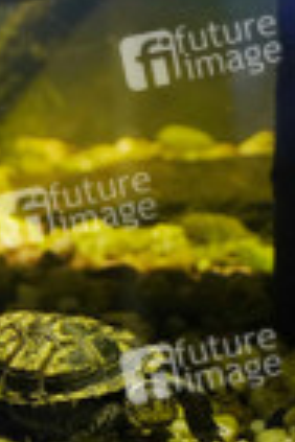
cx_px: -196
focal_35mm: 239
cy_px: -25
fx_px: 2937
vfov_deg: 8.6
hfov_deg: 5.7
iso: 3200
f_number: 3.2
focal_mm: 75
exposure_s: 1/200
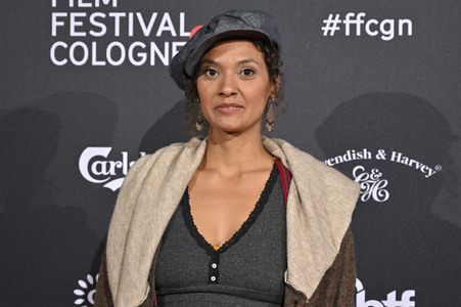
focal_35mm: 61
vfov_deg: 22.2
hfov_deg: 32.9
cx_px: 230
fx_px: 781
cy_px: 154
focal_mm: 61
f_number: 4
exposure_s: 1/200
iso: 1000
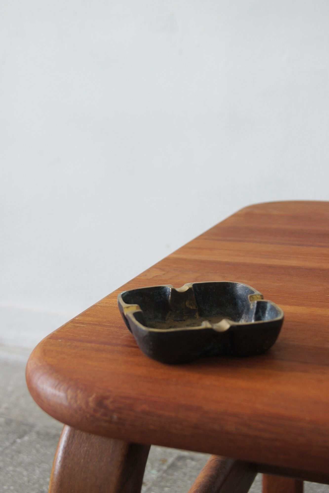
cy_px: 246
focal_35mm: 52
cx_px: 164
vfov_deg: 37.9
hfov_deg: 25.7
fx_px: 720
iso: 400
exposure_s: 1/60
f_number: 5.6
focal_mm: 35
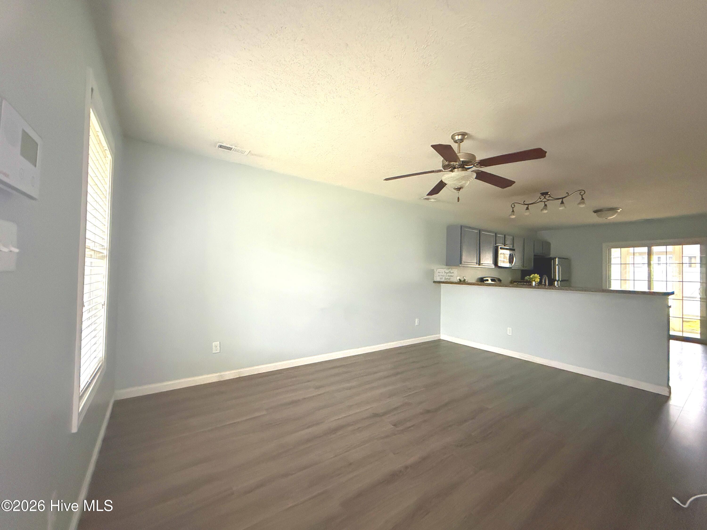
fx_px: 286
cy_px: 265
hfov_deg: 102.1
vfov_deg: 85.7
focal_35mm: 14
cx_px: 354
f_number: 2.2
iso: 1250
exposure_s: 1/60
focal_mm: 2.22
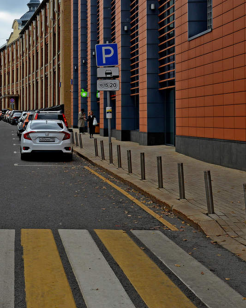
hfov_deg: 21.5
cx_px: 9
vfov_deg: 27.3
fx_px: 628
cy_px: 98
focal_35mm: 69
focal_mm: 35
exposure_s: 1/200
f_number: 11
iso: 400
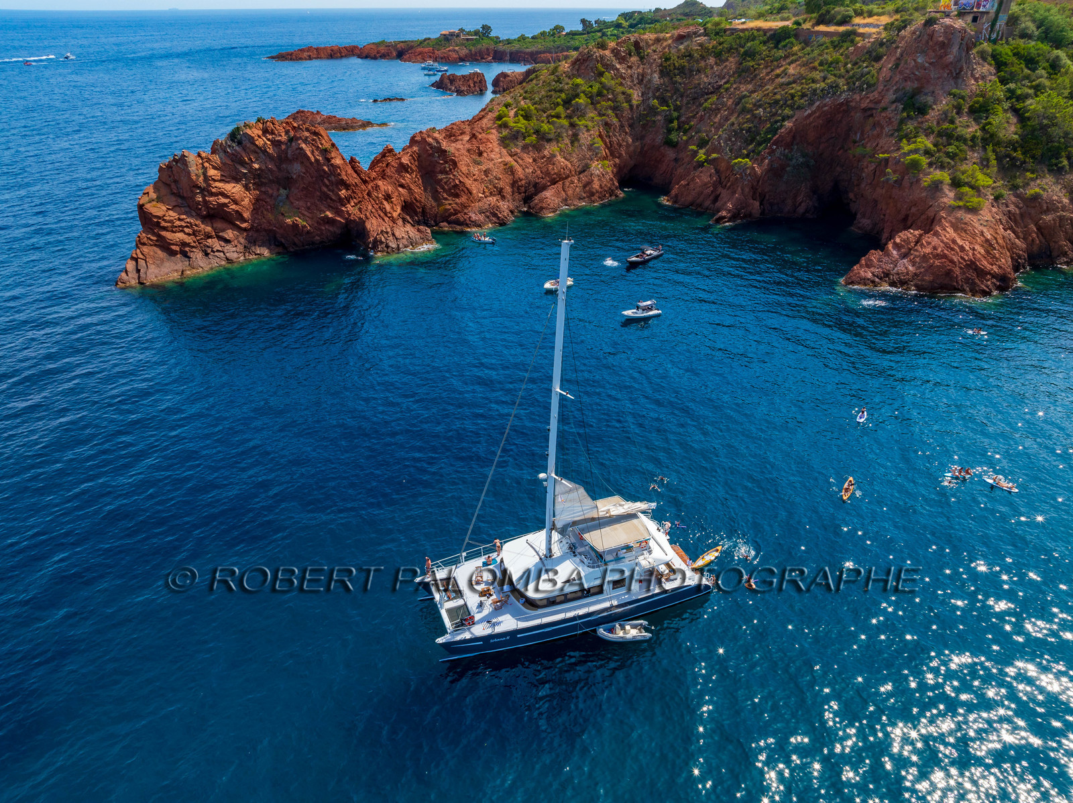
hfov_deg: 71.6
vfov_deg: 56.8
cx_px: 536
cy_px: 402
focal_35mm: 24
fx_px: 743
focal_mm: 12.3
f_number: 11
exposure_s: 1/120
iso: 100
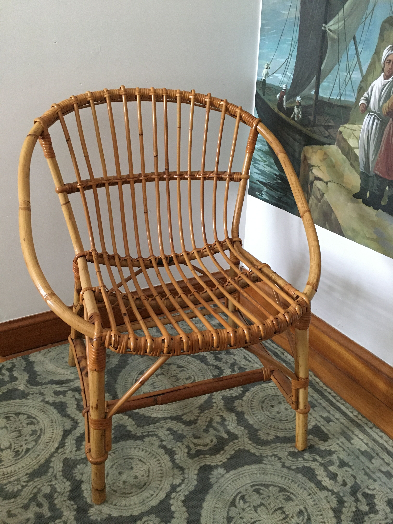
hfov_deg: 48.2
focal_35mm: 29
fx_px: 439
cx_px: 196
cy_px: 262
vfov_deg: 61.7
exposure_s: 1/17
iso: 200
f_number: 2.2
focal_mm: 4.15
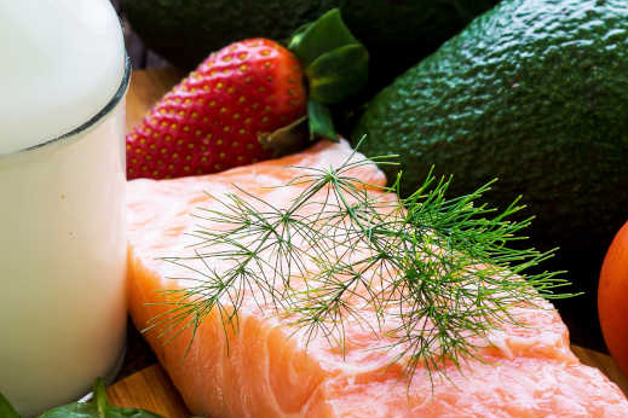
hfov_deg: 8.7
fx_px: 4117
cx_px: 203
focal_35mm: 236
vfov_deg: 5.8
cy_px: 188
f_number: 8
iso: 100
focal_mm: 60
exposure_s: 1/6
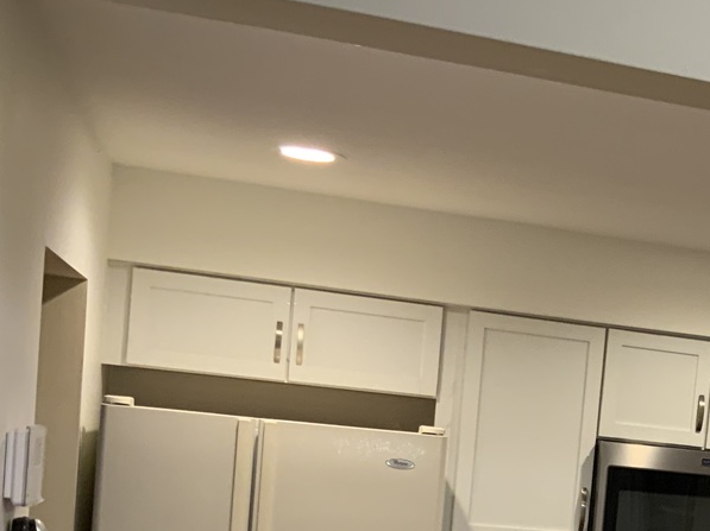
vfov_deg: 20.2
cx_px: 760
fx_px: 1435
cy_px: 549
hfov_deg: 25.9
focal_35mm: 70
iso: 125
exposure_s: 1/60
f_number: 1.8
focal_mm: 3
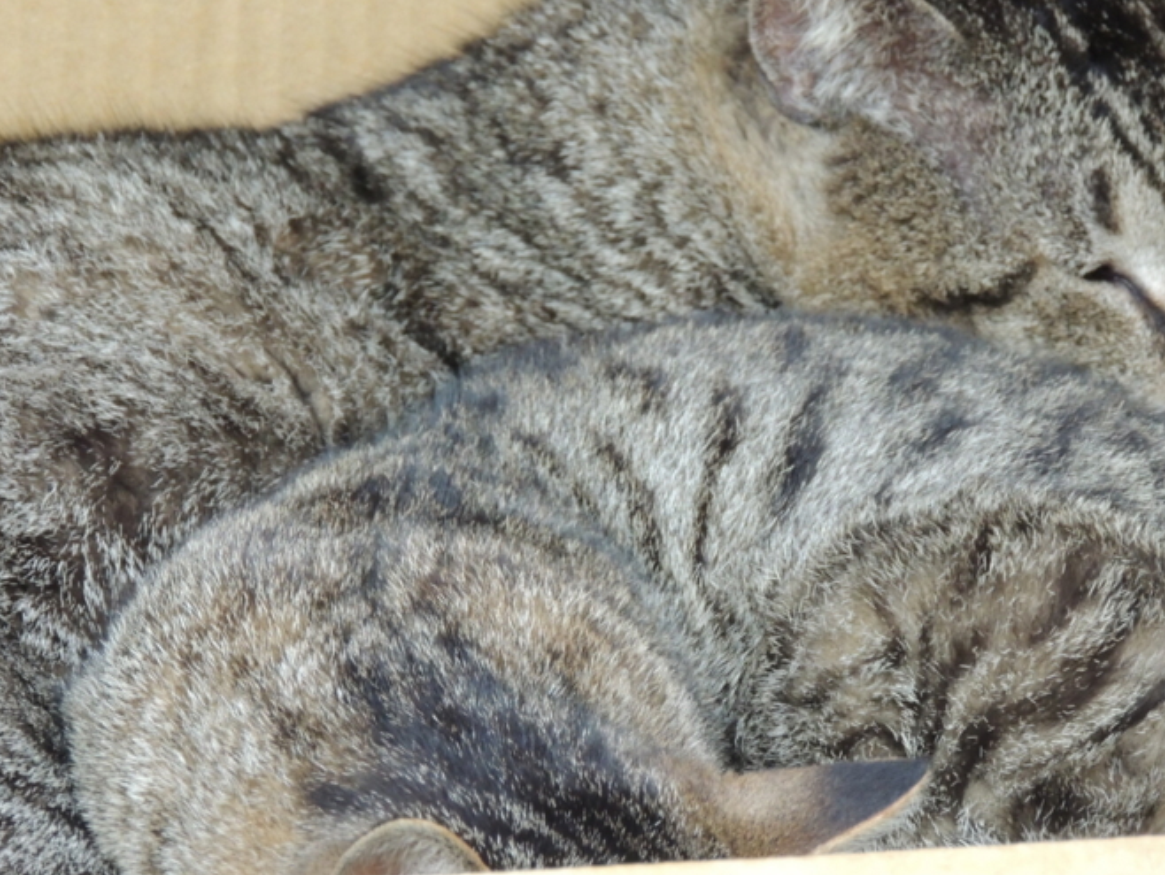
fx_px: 13299
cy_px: 406
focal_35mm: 395
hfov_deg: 5.0
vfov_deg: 3.8
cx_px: 637
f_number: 4.8
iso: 800
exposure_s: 1/20
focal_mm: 57.9
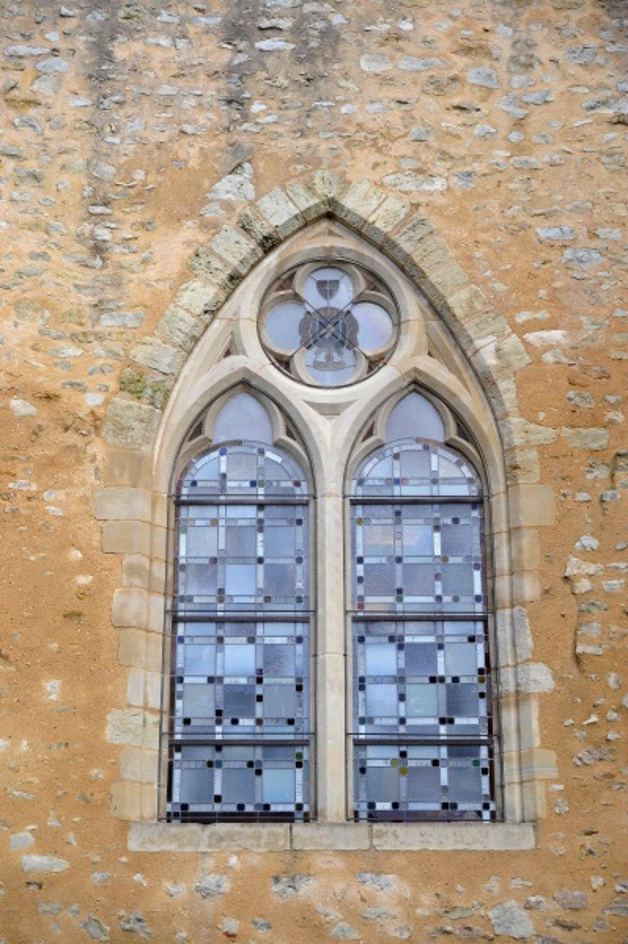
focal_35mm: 62
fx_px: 1625
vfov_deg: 32.4
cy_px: 472
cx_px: 314
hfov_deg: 21.9
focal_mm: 62
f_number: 18
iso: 500
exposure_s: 1/100
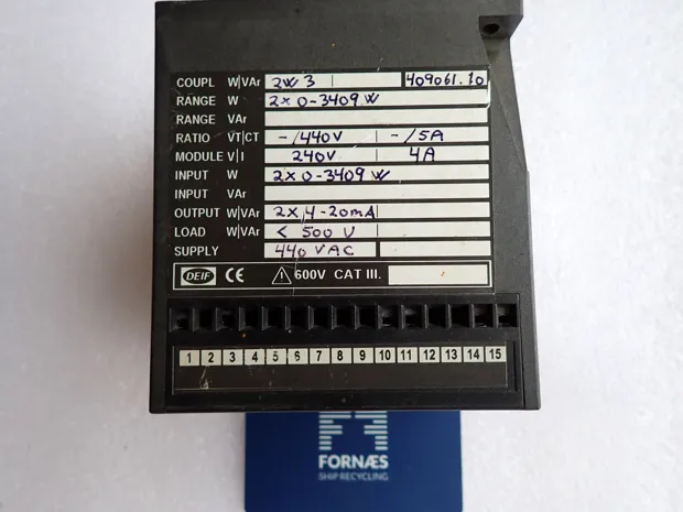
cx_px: 342
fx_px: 493
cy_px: 256
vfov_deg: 54.9
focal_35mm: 25
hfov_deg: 69.4
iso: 100
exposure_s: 1/200
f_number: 2
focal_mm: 4.5
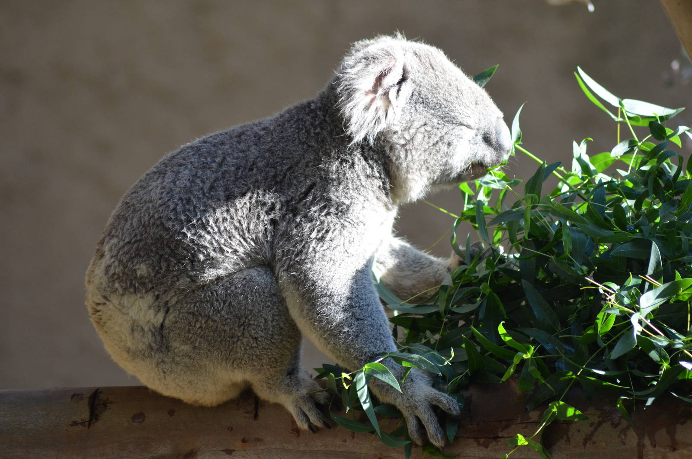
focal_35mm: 315
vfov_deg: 4.3
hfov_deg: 6.6
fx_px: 6043
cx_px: 346
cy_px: 230
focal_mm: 210
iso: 800
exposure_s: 1/800
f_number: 4.8
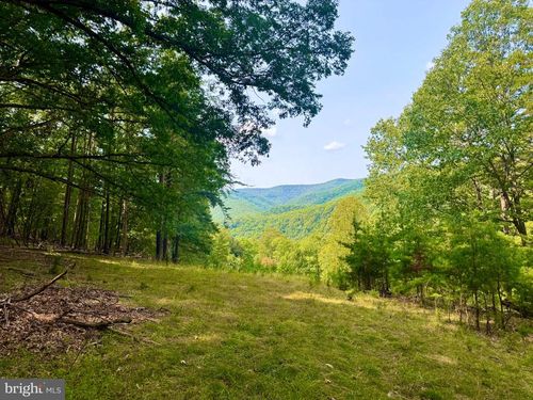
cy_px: 200
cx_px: 266
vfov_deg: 56.8
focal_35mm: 24
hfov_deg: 71.6
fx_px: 370
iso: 80
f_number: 1.78
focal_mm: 6.76
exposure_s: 1/1151
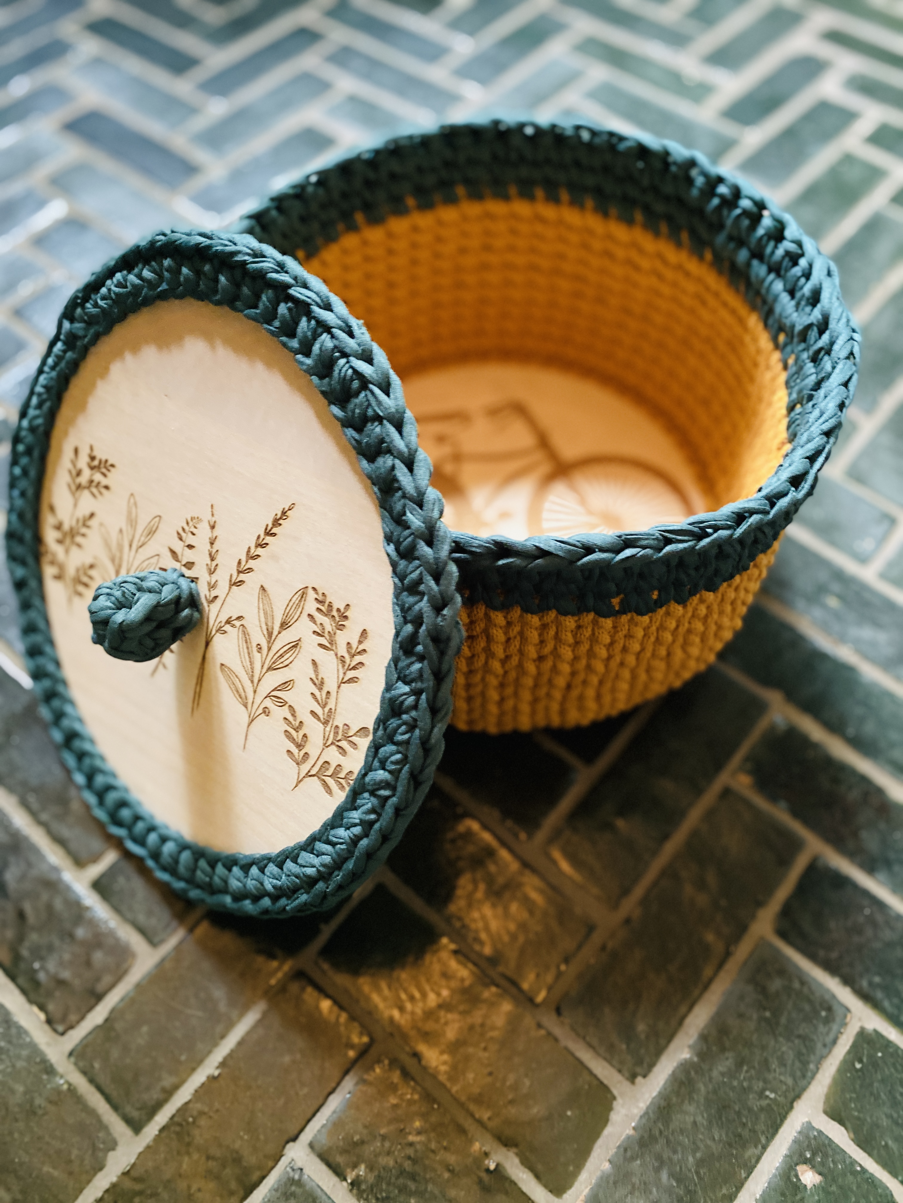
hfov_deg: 53.1
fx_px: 904
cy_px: 602
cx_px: 452
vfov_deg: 67.3
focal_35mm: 26
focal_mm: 4.25
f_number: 1.8
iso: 640
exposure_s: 1/25
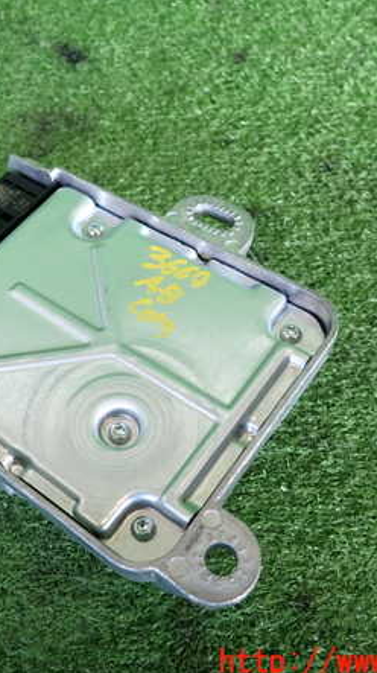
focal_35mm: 37
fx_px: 659
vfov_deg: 54.0
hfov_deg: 31.5
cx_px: 106
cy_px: 340
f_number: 2
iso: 200
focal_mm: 4.5
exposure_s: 1/125
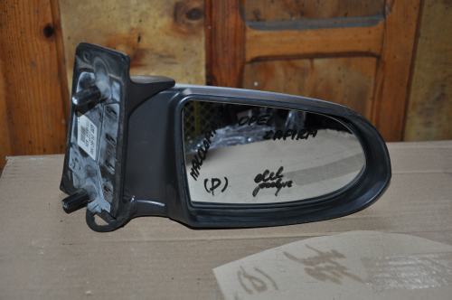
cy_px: 150
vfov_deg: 22.6
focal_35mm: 60
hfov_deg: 33.4
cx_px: 226
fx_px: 752
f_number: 4.5
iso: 800
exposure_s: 1/60
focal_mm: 40
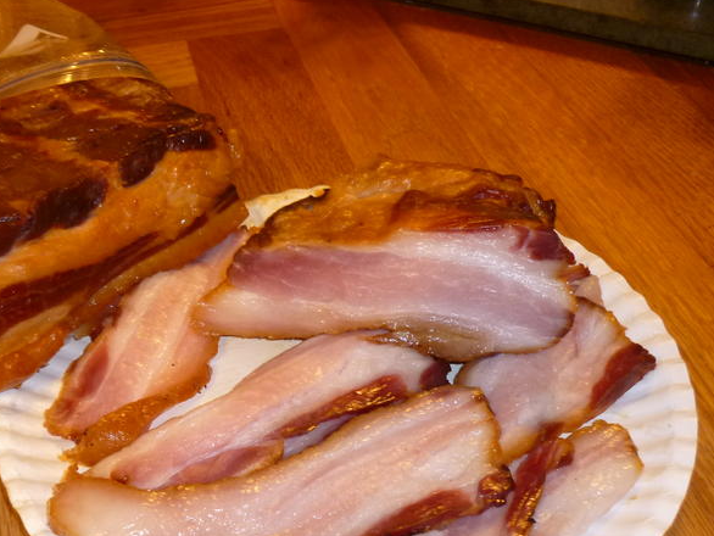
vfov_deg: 33.0
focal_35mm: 43
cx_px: 238
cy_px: 404
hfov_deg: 43.2
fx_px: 887
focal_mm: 5
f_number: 3.3
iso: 200
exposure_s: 1/30
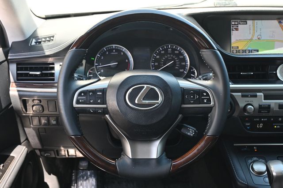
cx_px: 142
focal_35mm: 41
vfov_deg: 32.4
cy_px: 94
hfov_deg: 47.2
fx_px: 324
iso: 500
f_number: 4.5
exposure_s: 1/125
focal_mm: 27.5
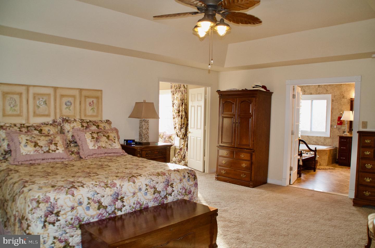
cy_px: 124
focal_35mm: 27
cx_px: 188
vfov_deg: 47.7
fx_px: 281
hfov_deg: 67.5
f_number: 5.6
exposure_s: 1/80
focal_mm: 18
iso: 1600
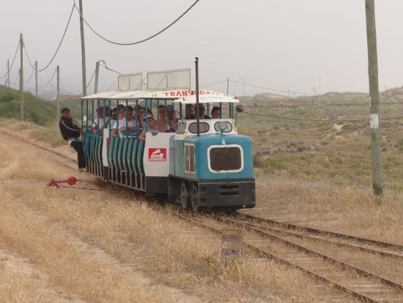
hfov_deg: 11.3
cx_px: 202
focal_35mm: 175
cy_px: 152
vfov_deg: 8.5
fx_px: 2038
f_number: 5
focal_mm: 31.5
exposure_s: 1/1600
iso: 200
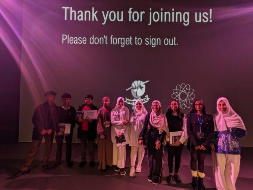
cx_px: 126
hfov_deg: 94.5
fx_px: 117
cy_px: 95
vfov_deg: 78.1
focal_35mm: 16
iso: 141
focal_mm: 2.22
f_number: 2.2
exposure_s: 1/23.2
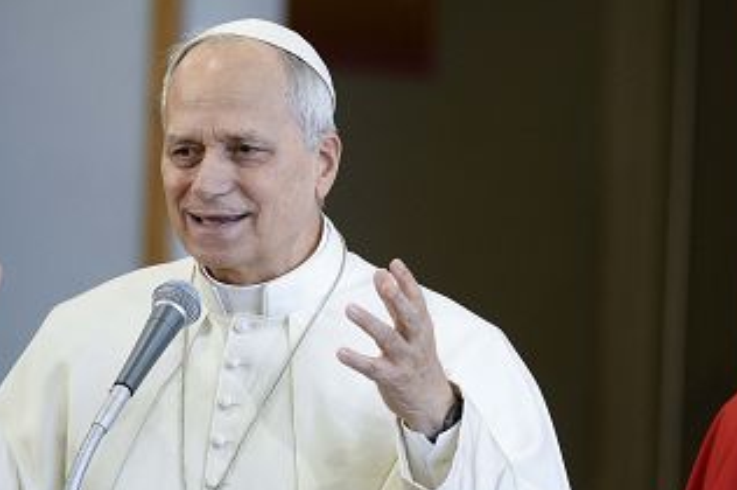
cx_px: 203
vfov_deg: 1.4
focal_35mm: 971
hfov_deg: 2.1
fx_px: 19858
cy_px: 390
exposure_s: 1/400
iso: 3200
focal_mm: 600
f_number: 4
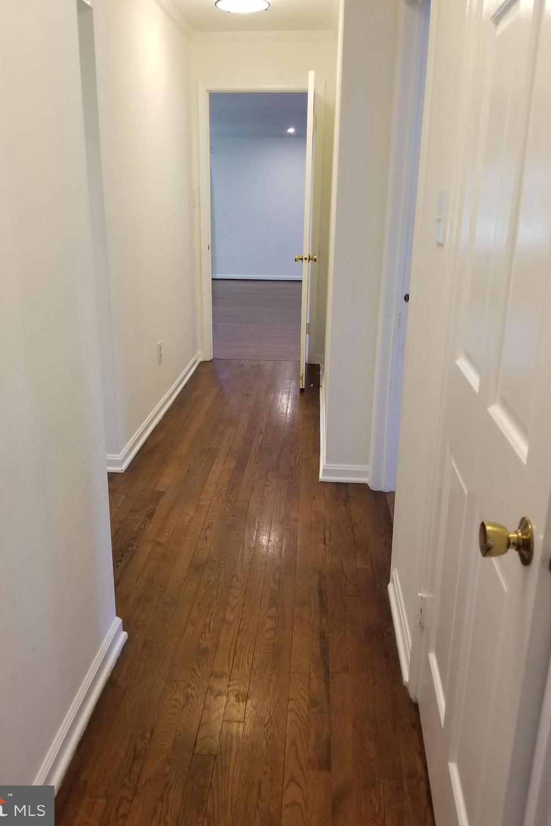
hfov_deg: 46.3
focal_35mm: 28
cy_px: 403
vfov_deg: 65.5
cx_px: 236
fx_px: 643
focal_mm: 4.25
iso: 160
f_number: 1.7
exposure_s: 1/40
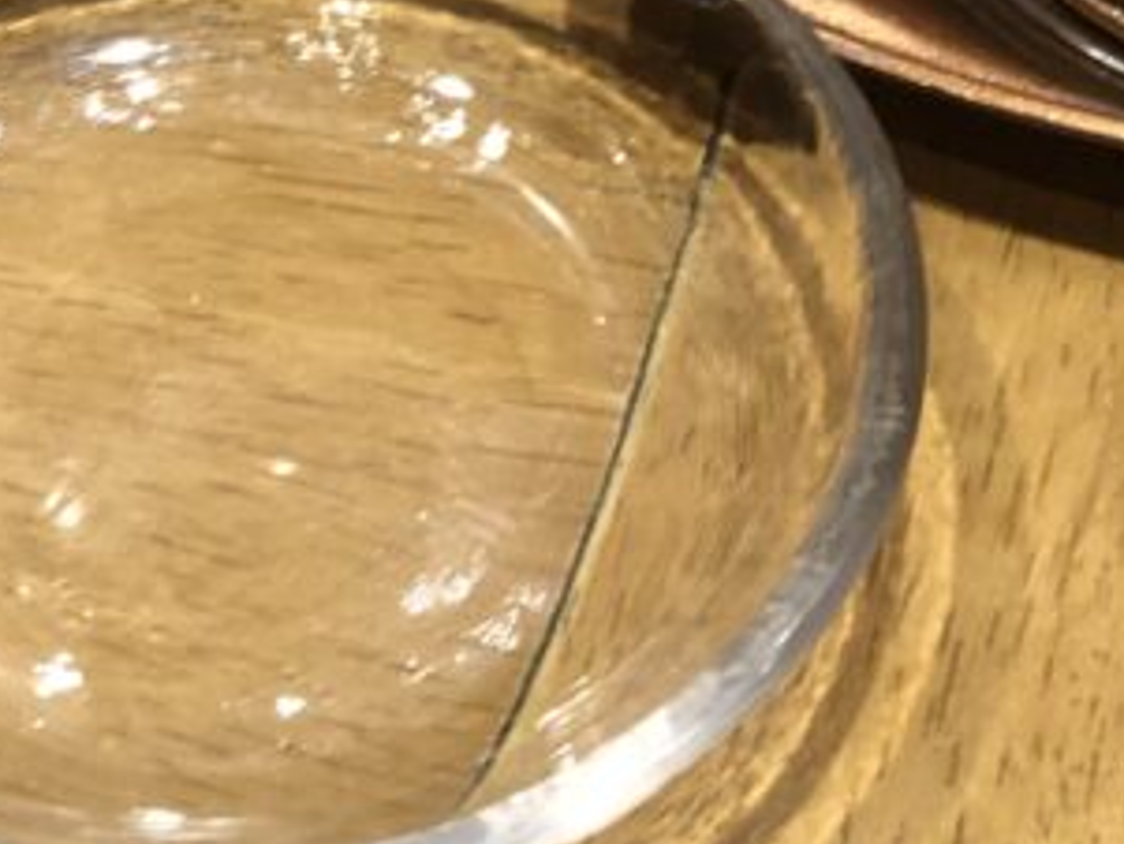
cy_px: -583
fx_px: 3866
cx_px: 276
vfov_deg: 11.7
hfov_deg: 16.5
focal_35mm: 119
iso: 25
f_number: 1.8
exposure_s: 1/33
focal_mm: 4
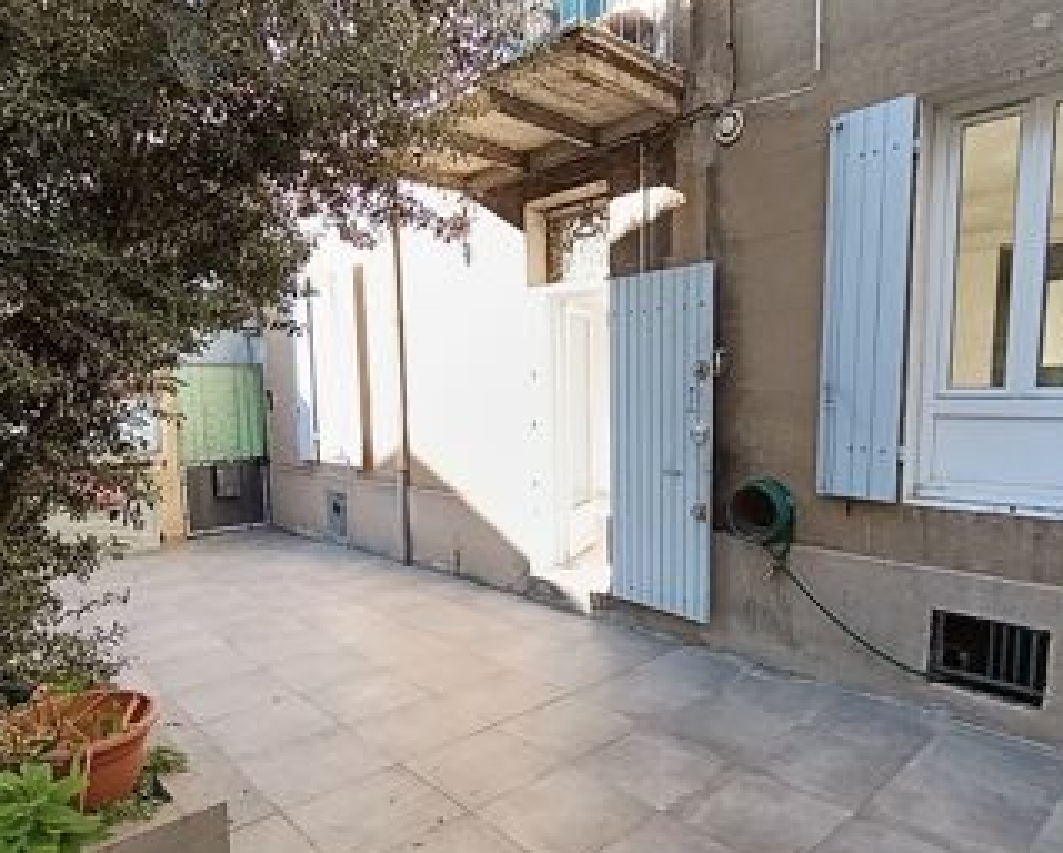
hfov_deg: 74.8
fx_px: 693
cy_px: 483
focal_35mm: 22
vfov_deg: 63.0
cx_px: 576
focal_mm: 1.65
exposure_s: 1/100
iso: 66
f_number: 2.2
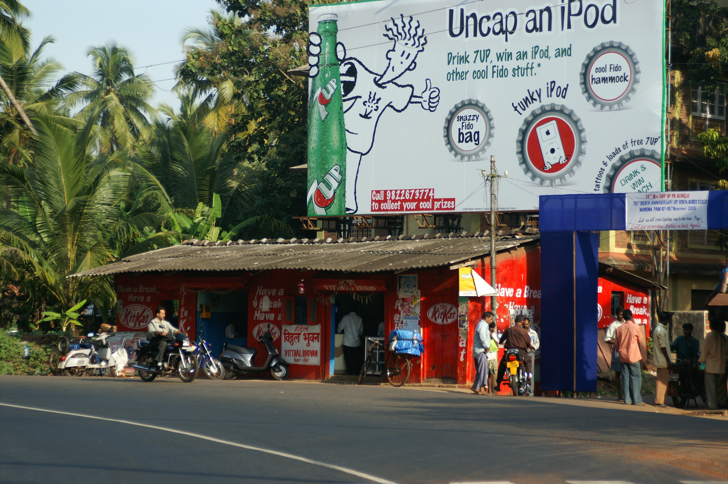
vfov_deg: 13.0
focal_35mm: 105
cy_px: 242
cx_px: 364
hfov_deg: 19.5
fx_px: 2121
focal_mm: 70
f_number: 4.5
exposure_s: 1/1000
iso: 200
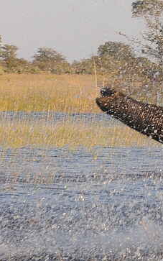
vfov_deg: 6.8
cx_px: 447
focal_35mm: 307
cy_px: 125
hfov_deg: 4.2
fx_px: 2181
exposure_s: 1/320
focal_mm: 38
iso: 400
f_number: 9
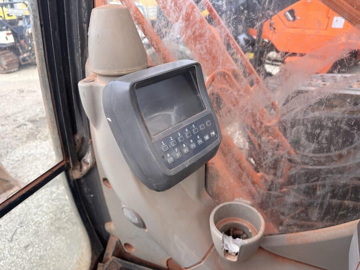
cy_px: 135
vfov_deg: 56.8
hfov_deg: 71.6
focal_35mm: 24
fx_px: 250
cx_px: 180
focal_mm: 6.86
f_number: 1.78
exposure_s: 1/252
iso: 80
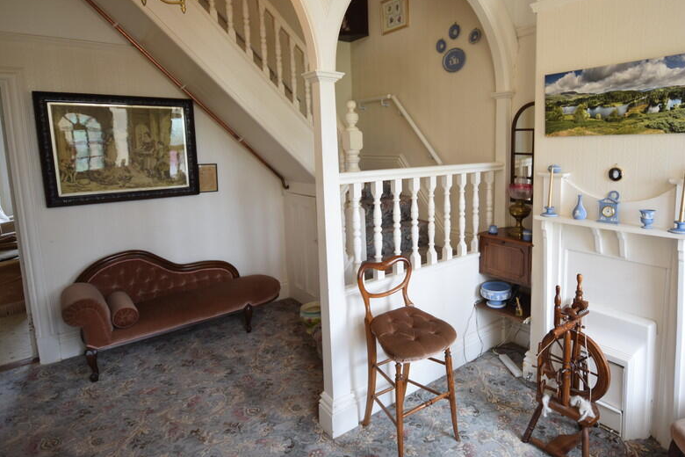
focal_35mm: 22
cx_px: 407
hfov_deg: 78.7
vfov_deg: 57.7
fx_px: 412
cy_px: 196
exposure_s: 1/60
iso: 450
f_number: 4.2
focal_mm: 11
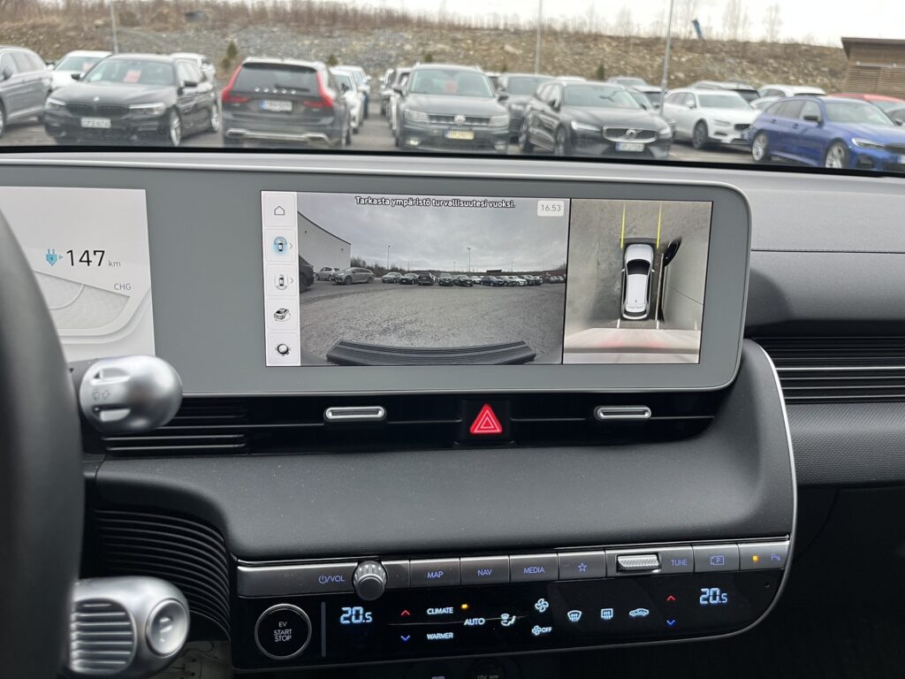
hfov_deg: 67.3
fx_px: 680
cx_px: 452
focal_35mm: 26
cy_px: 340
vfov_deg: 53.1
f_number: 1.6
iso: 125
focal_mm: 5.1
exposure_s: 1/80
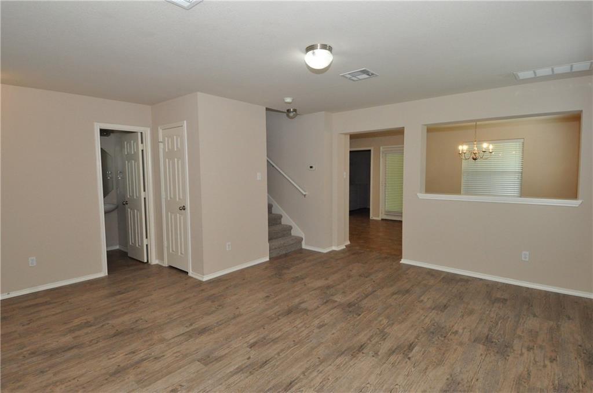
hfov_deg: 90.1
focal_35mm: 18
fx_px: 296
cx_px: 296
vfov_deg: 67.2
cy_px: 196
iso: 2000
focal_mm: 12
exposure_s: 1/200
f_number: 7.1
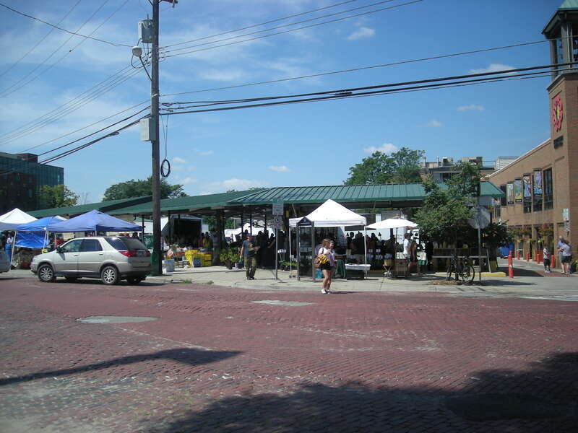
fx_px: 584
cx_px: 289
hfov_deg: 52.6
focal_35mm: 35
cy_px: 216
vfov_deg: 40.7
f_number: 5.7
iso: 50
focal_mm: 5.7
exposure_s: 1/260
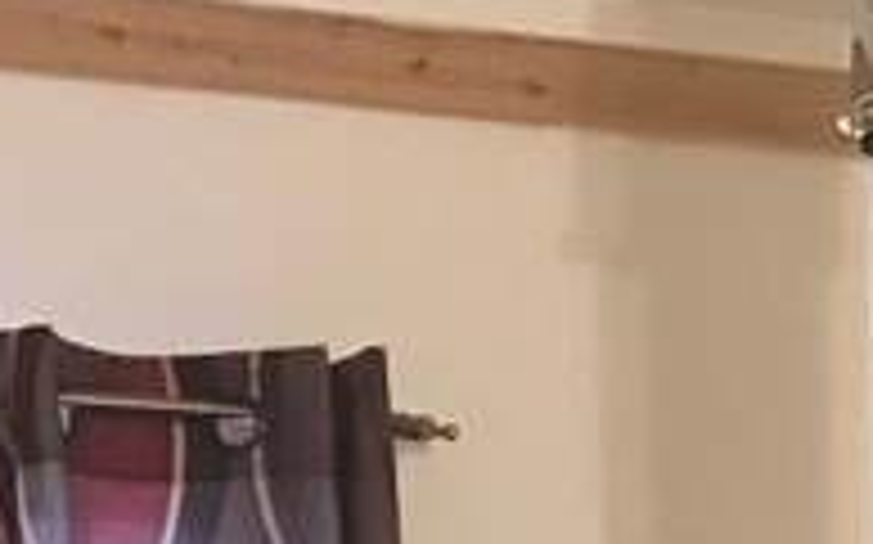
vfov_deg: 5.8
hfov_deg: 10.7
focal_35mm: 196
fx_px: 4661
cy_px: 2064
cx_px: 598
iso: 100
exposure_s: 1/13
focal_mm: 3.99
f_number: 1.8
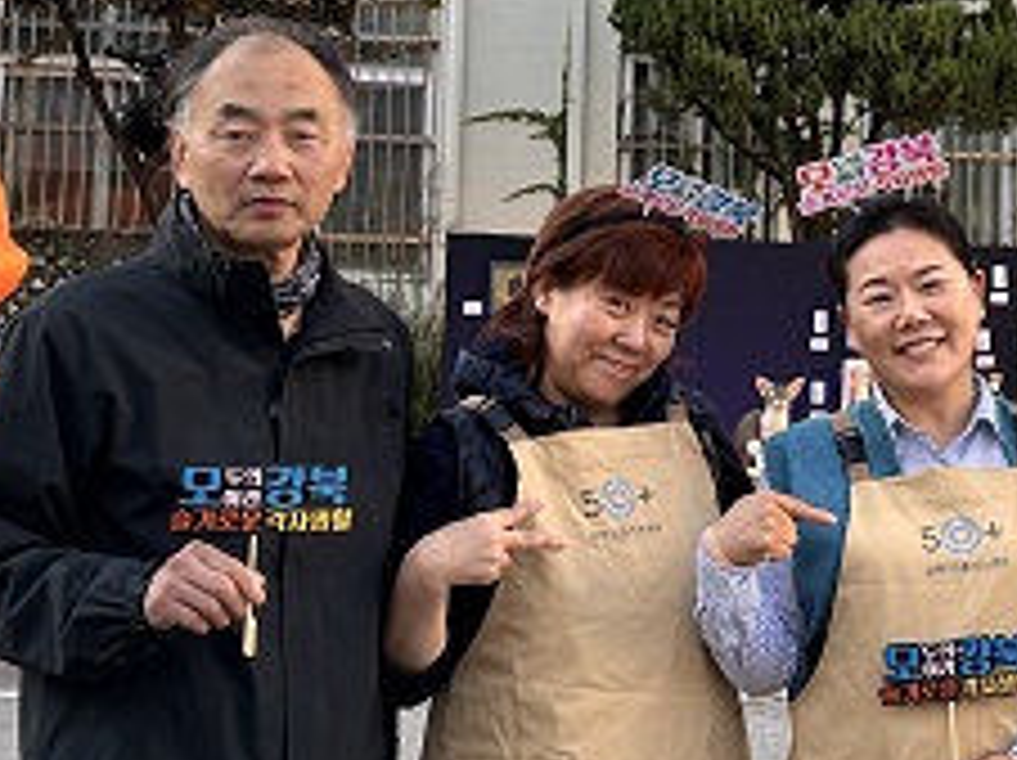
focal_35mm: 85
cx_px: 886
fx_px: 2495
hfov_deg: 22.6
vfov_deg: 17.2
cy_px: 153
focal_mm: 6.86
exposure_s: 1/508
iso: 80
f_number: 1.78
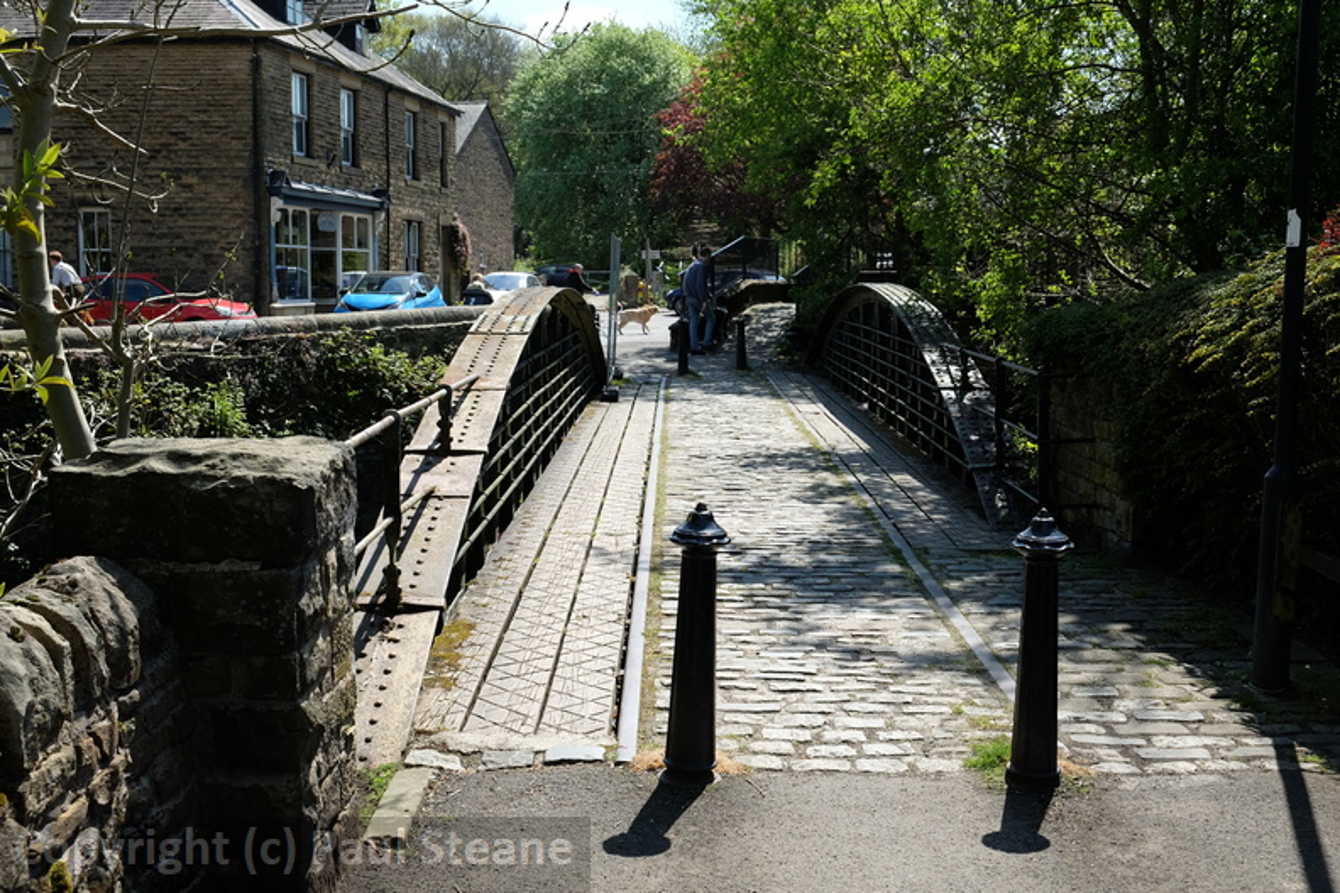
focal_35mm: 42
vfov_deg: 31.9
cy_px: 446
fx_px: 1563
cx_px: 670
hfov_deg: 46.4
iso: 200
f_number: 5.6
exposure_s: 1/340
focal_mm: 27.7
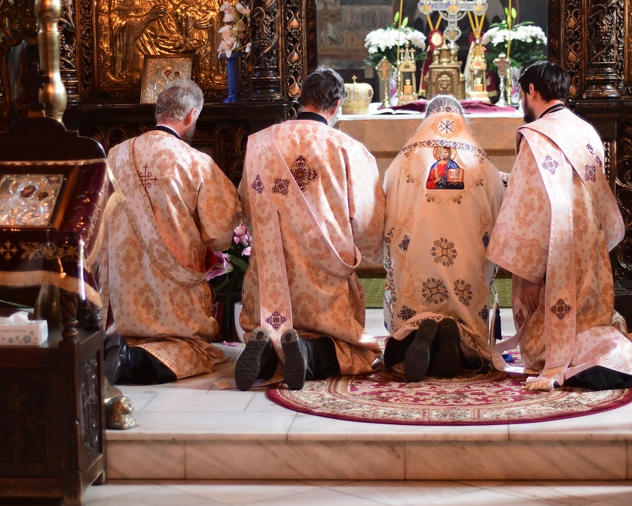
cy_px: 251
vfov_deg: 16.9
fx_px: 1703
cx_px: 396
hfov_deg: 21.0
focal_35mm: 91
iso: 2000
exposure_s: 1/100
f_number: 1.8
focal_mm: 50
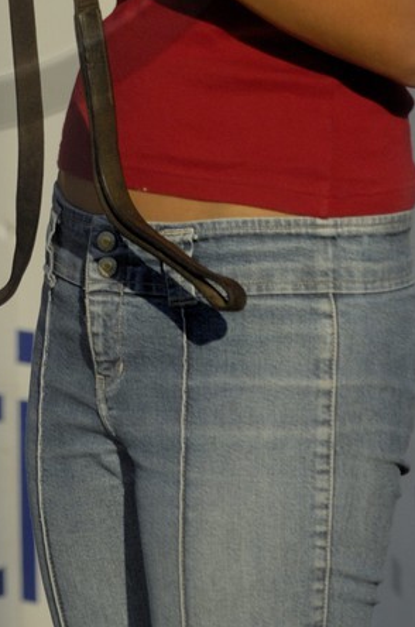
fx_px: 16448
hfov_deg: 1.4
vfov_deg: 2.2
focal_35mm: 947
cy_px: -298
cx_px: -104
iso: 100
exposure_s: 1/1000
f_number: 5.6
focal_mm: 175
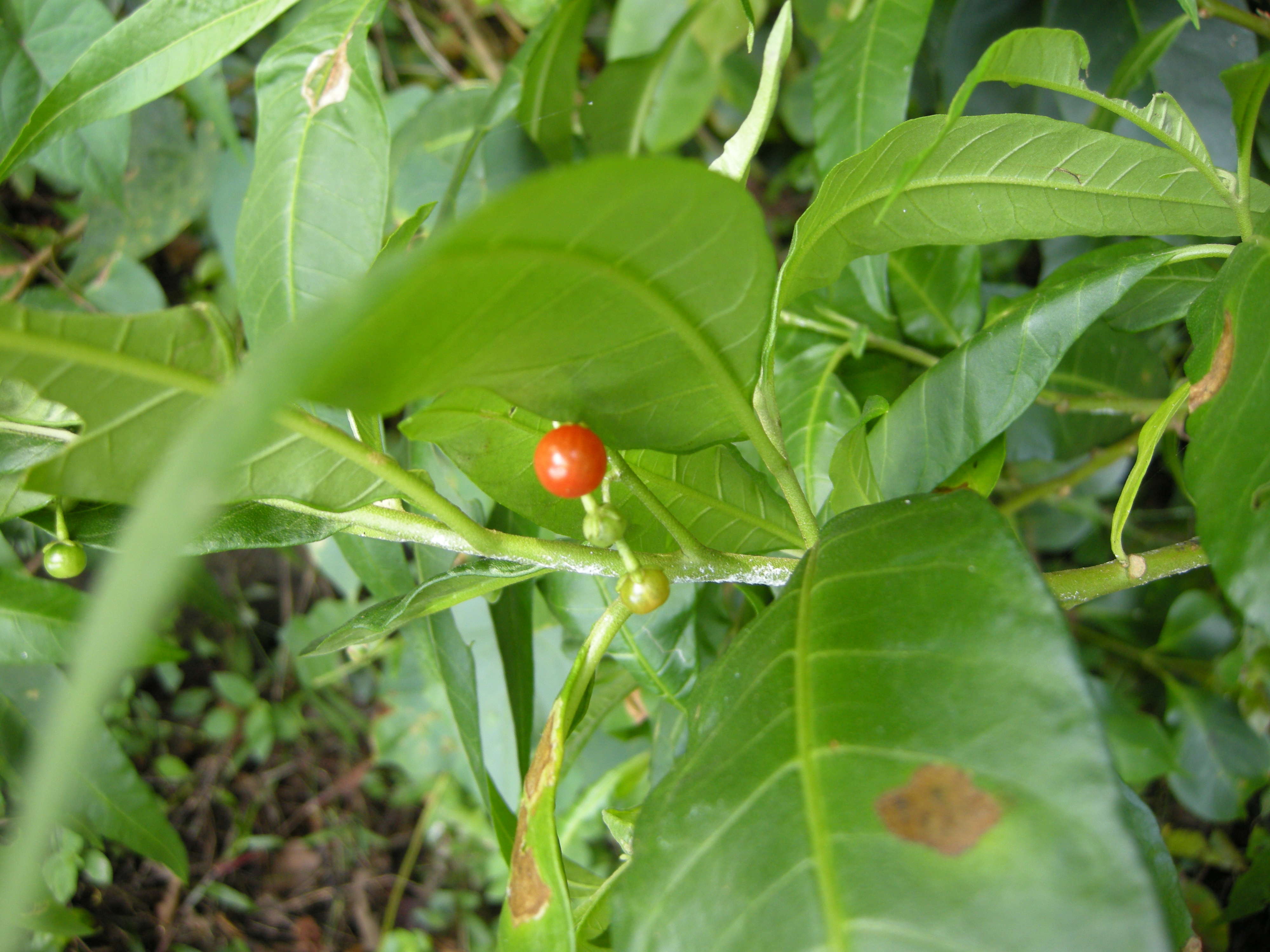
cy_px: 476
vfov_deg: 40.7
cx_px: 635
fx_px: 1284
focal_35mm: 35
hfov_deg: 52.6
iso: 87
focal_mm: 7.5
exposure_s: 1/50.5
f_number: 2.7
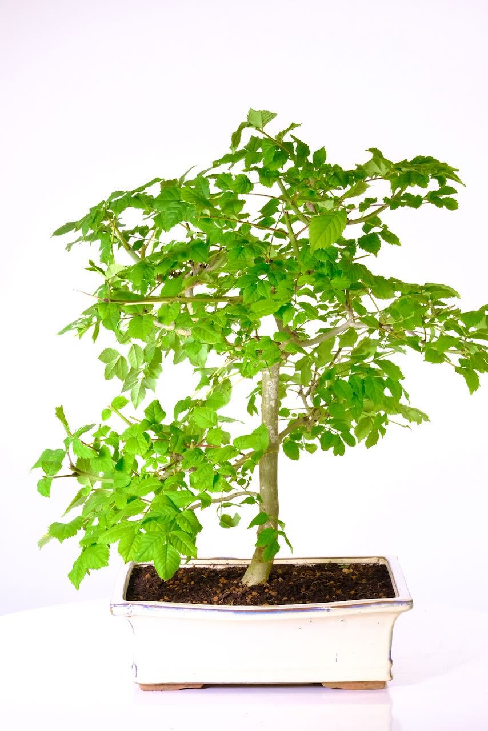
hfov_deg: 16.5
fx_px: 1687
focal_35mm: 83
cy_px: 366
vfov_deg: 24.5
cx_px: 244
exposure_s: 1/15
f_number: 13
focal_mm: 55
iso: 2500
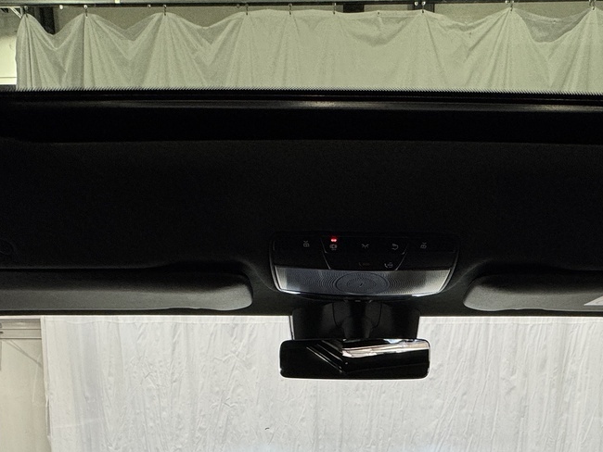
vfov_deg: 38.7
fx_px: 540
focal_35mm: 31
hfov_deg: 58.0
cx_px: 349
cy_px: 481
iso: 160
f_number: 2.2
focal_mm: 2.22
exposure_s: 1/100
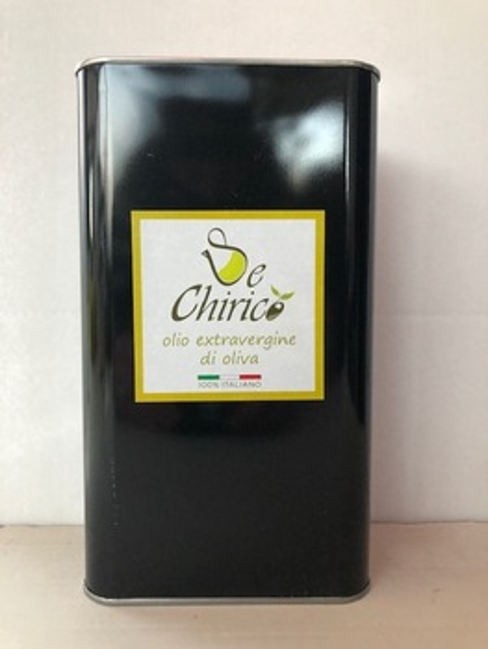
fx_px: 526
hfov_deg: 49.8
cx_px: 244
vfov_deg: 63.4
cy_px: 324
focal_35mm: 28
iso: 250
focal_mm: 3.99
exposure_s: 1/60
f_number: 1.8
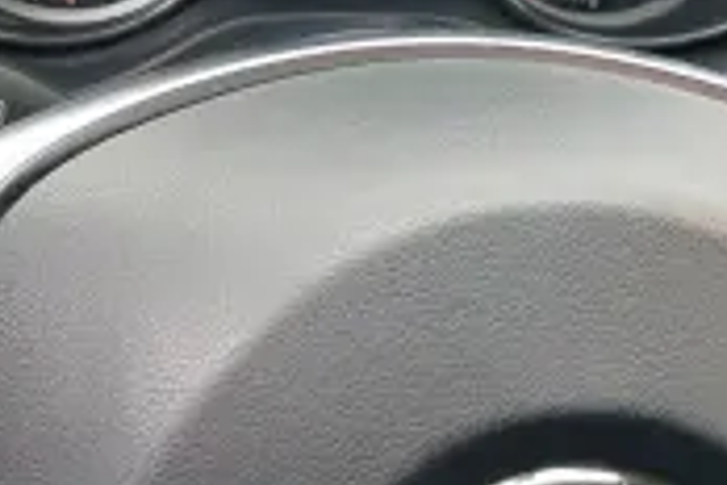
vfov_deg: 22.6
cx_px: 318
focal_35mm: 56
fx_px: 1131
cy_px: -71
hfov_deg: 35.6
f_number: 1.6
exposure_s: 1/81
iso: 125
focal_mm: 4.2
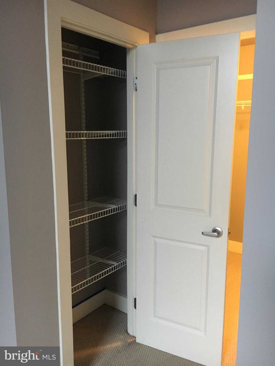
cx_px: 138
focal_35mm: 29
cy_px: 183
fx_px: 307
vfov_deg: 61.7
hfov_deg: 48.2
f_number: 2.2
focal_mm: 4.15
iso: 400
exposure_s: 1/15
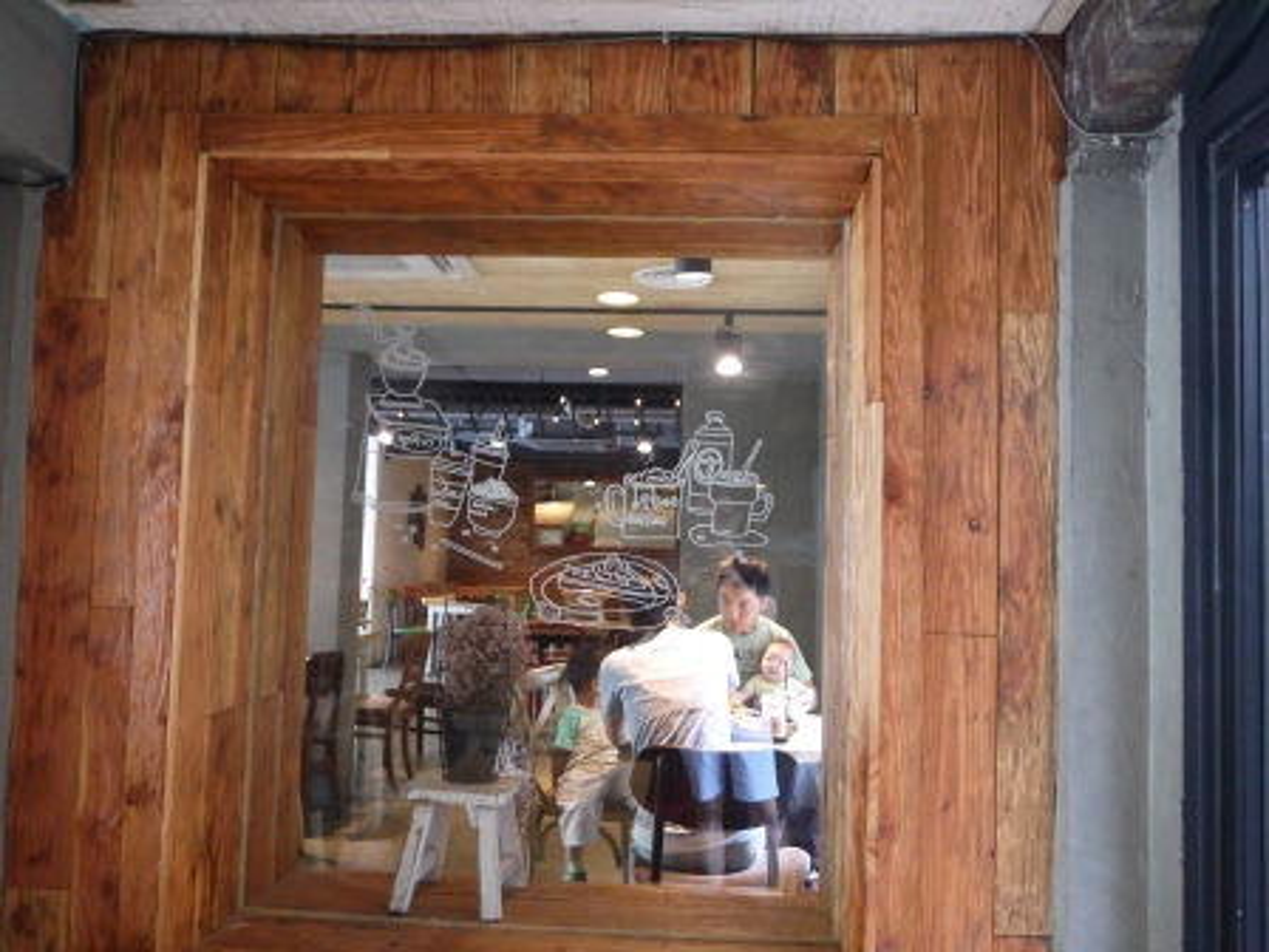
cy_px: 476
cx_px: 634
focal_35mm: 30
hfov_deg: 60.0
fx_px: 1100
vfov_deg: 46.8
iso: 1600
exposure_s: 1/40
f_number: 3.9
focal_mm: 15
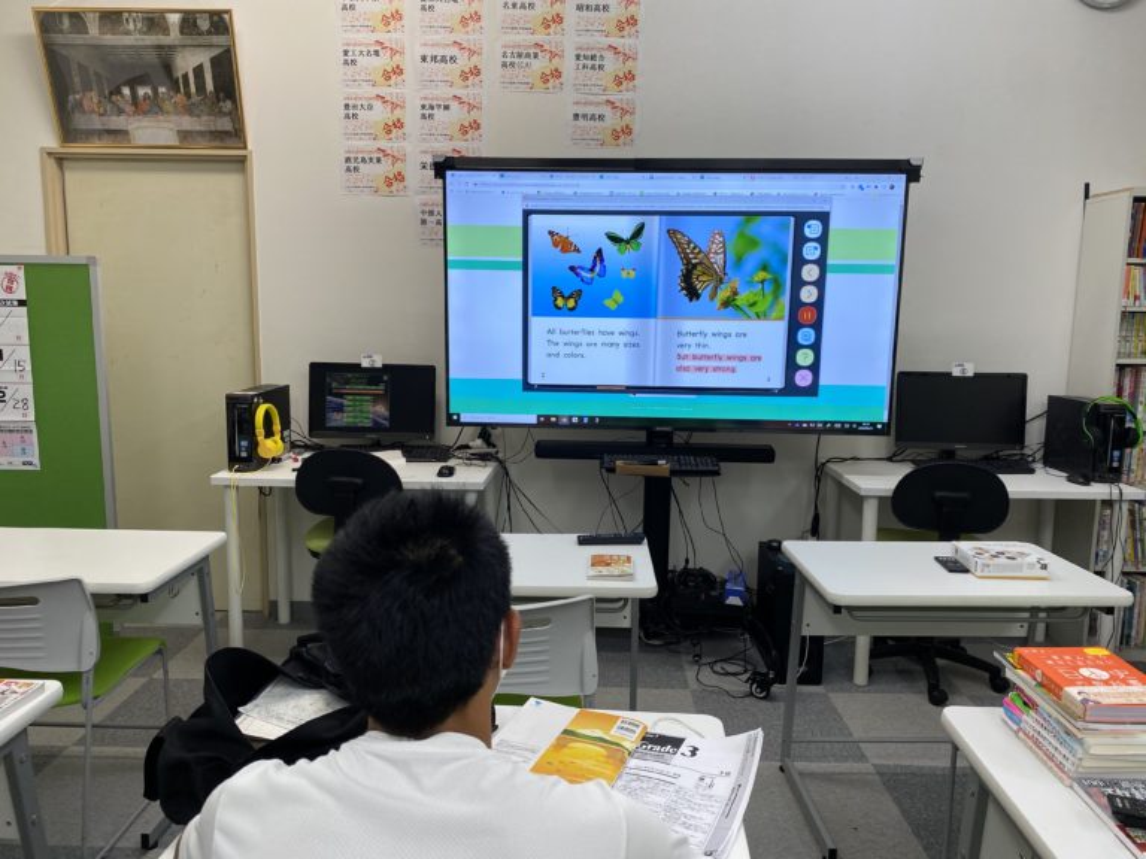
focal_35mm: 26
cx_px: 573
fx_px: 861
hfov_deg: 67.3
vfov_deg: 53.1
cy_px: 430
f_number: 1.8
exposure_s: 1/120
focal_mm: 4.25
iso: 80
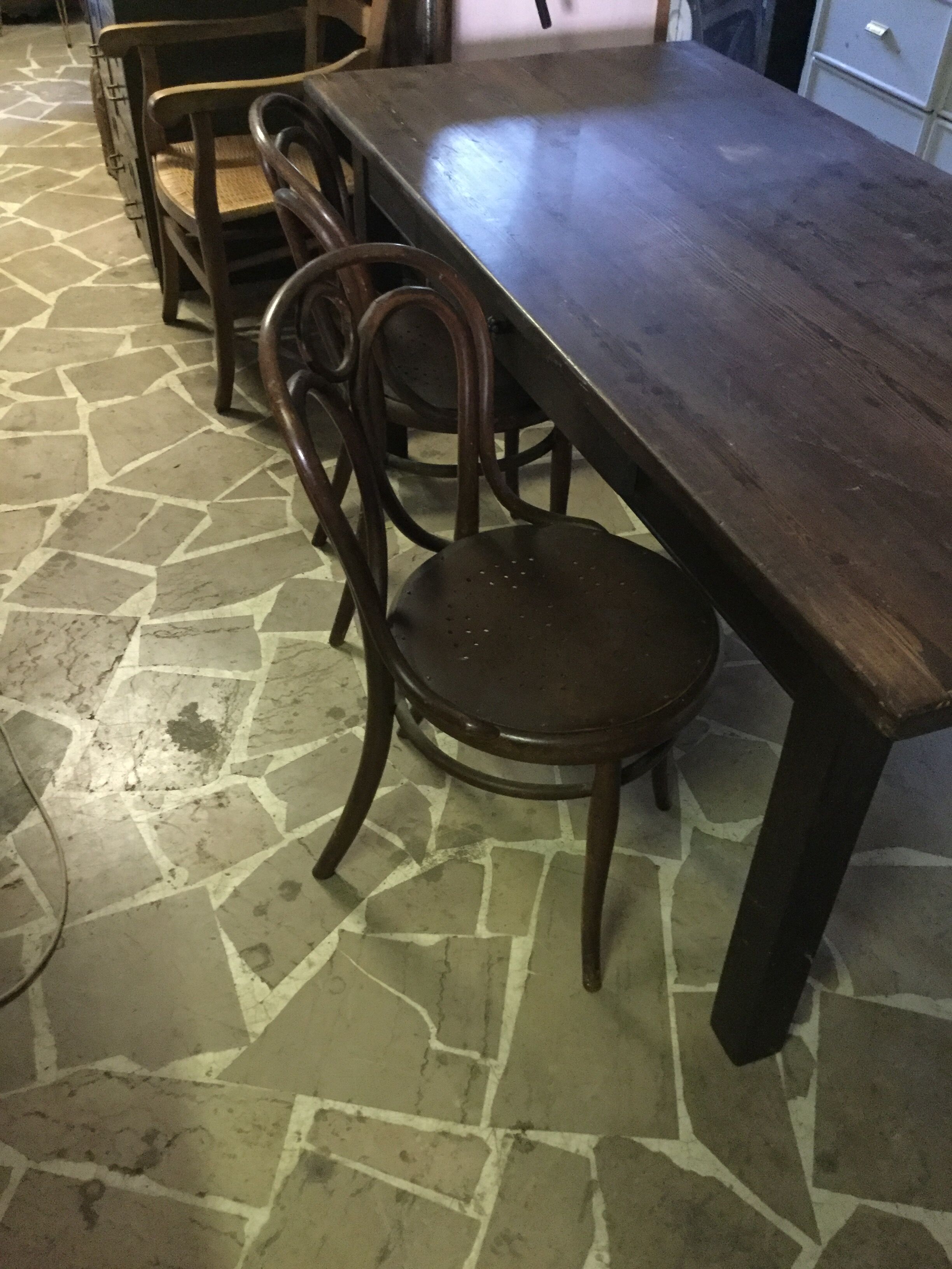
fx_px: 1137
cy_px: 634
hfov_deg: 45.4
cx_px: 476
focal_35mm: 31
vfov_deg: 58.4
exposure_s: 1/17
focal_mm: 3.3
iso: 640
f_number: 2.4
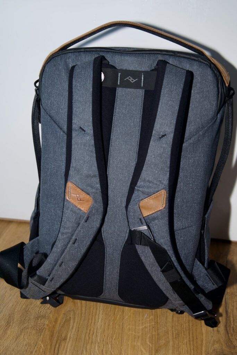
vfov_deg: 49.5
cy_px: 178
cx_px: 118
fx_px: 385
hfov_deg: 34.2
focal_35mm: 39
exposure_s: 1/60
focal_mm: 39
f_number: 4.5
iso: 200
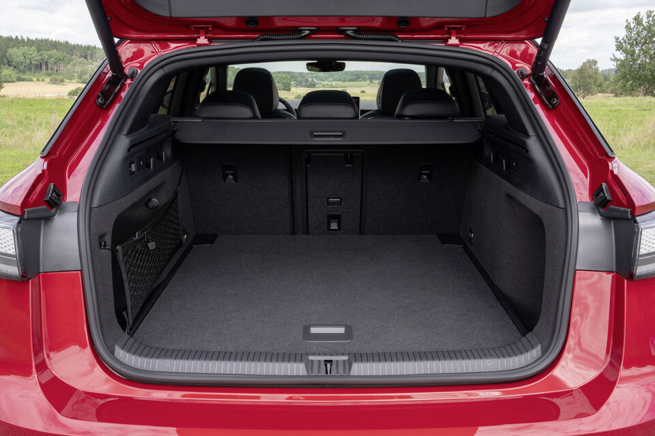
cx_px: 328
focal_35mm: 37
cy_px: 218
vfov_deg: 35.9
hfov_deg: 51.9
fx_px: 673
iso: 250
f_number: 16
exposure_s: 1/25
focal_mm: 37
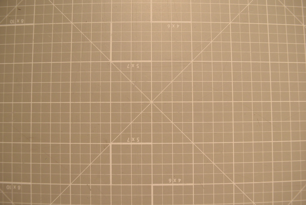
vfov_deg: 48.0
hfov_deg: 67.4
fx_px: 230
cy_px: 102
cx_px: 153
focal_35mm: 27
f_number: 7.1
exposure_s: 1/200
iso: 800
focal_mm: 18
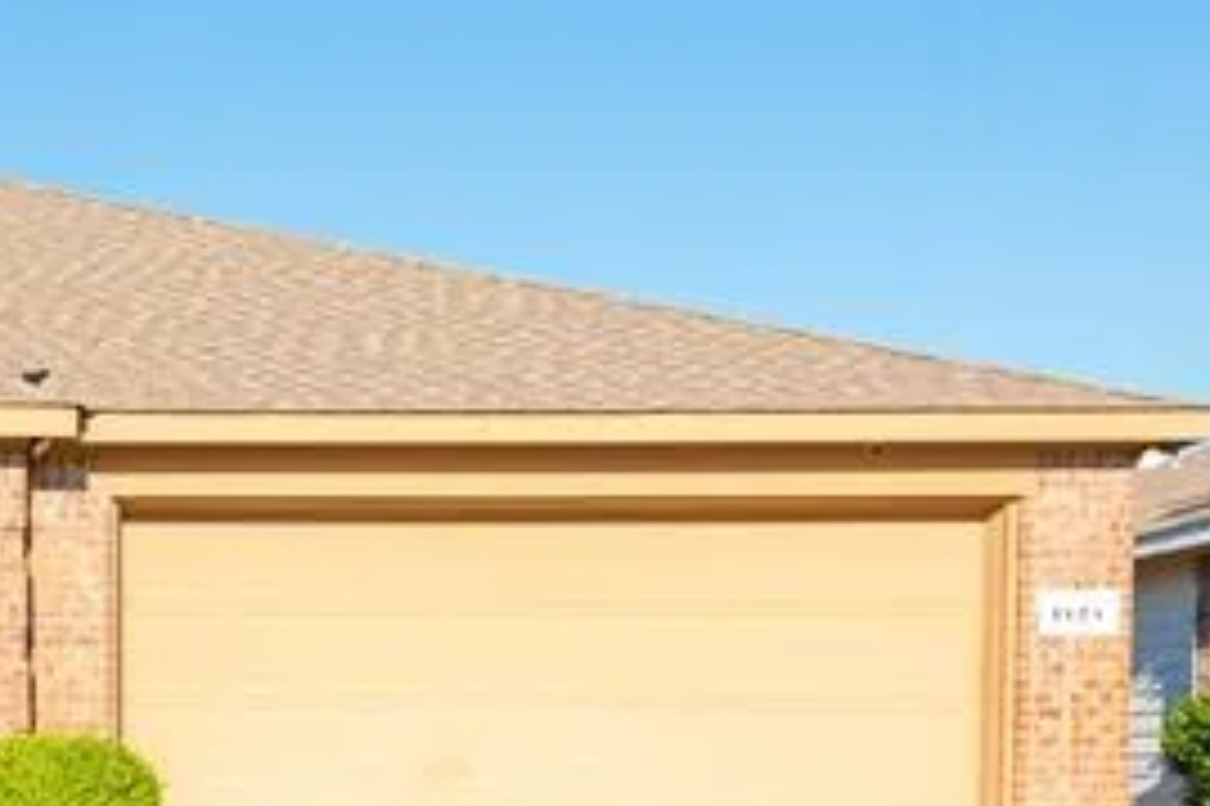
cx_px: -81
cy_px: 817
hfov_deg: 30.0
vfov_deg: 21.4
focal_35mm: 61
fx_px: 2049
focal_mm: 16
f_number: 7.1
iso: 100
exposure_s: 1/320
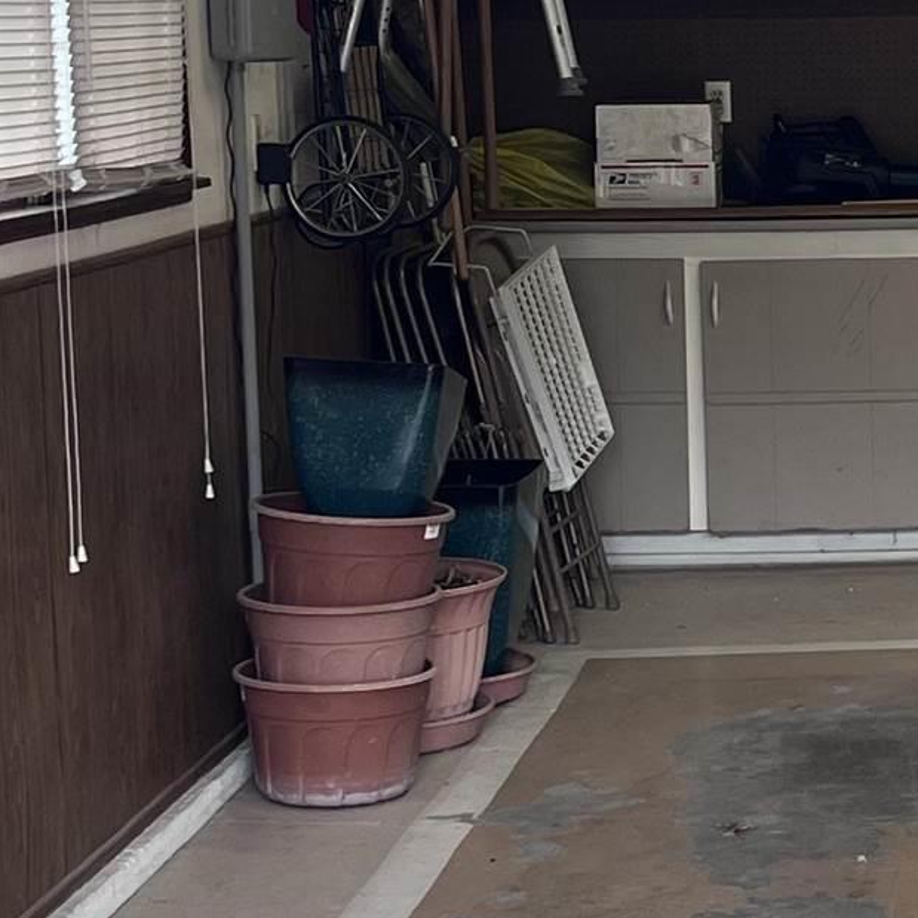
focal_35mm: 114
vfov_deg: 15.3
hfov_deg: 14.5
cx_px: 1256
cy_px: 423
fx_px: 3420
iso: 40
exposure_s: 1/122
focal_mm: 5.1
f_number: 1.6
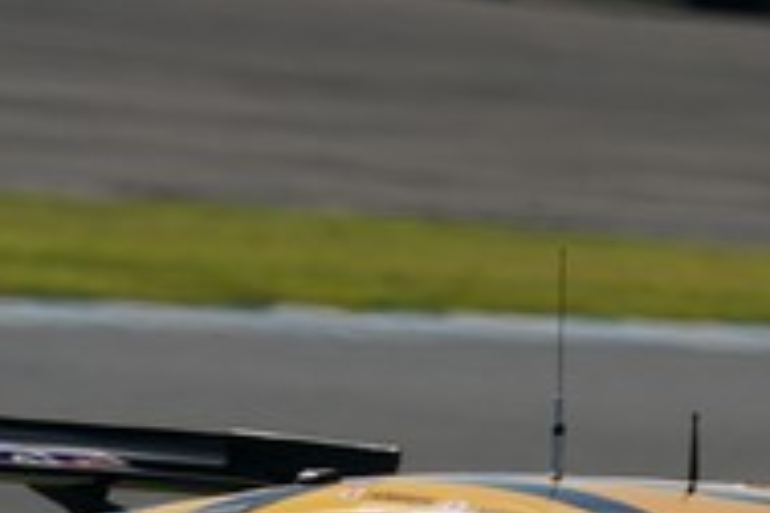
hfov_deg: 1.0
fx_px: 43010
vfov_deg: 0.7
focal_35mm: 2011
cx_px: 709
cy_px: 598
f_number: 10
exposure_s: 1/800
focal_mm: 529
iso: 200
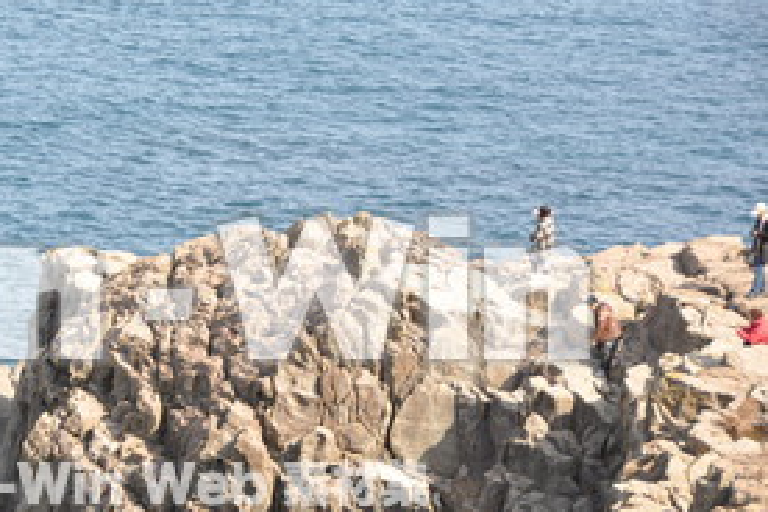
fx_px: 3562
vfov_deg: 8.2
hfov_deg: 12.3
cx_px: 161
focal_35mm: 167
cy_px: 314
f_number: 5.6
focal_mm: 70
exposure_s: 1/500
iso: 360
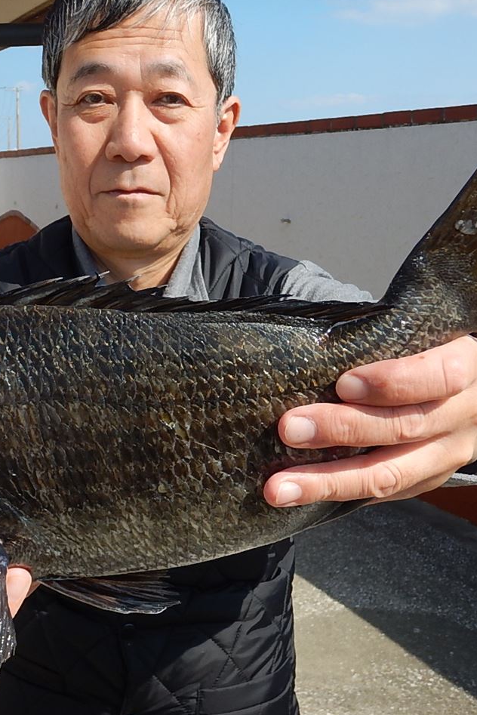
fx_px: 1033
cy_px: 357
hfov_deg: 25.6
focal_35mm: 52
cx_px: 109
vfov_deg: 38.2
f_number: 4.2
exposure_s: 1/800
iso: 125
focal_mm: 6.6
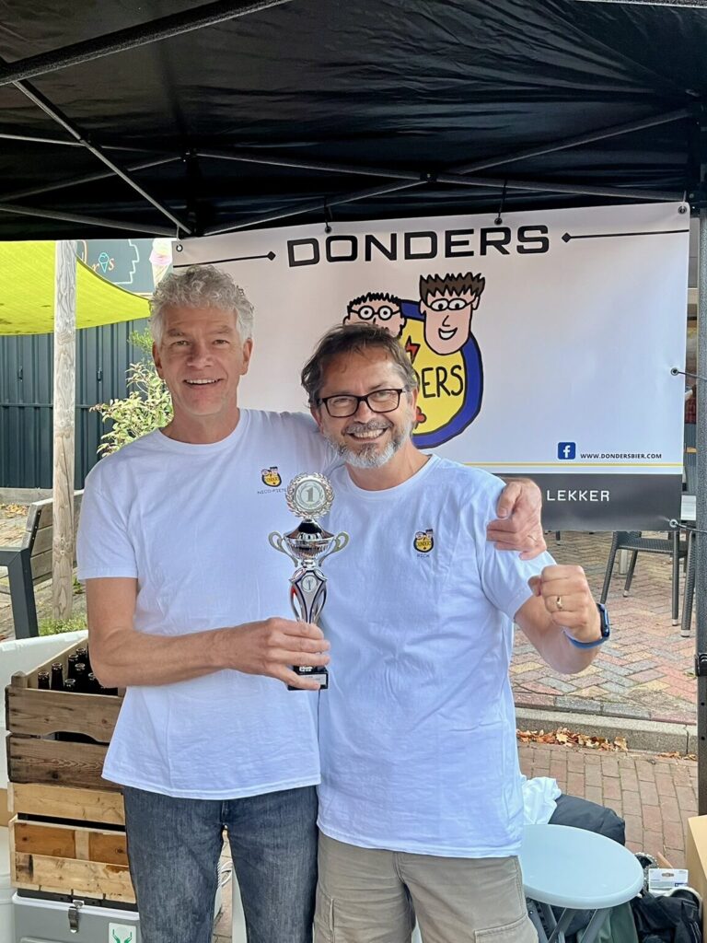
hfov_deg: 53.1
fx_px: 708
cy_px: 472
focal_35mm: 26
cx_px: 354
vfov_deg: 67.3
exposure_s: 1/97
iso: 125
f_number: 1.6
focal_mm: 5.1
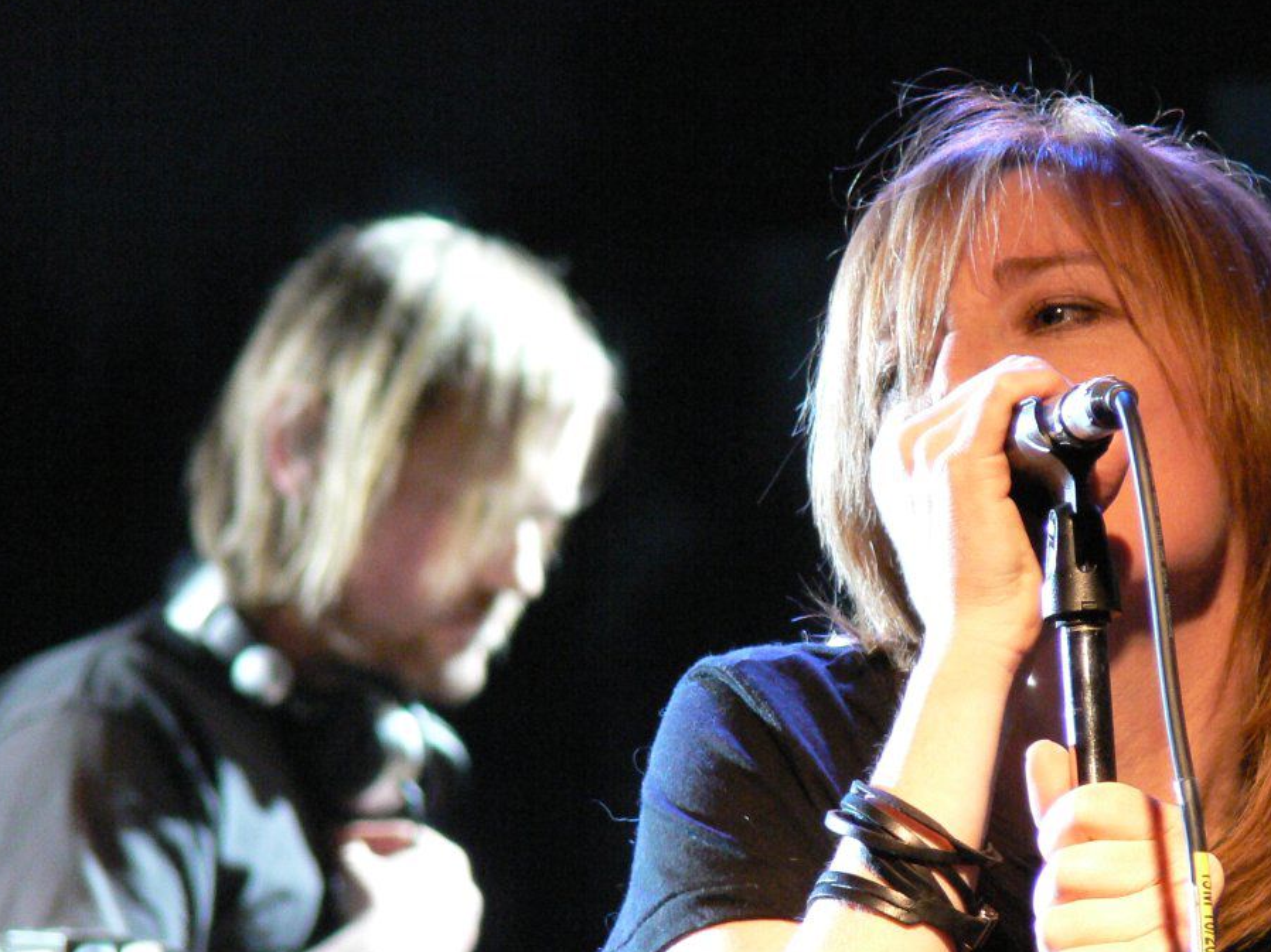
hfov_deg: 4.2
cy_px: 528
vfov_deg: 3.2
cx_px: 689
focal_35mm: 471
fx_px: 17289
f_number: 3.6
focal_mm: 68.4
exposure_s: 1/40
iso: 400
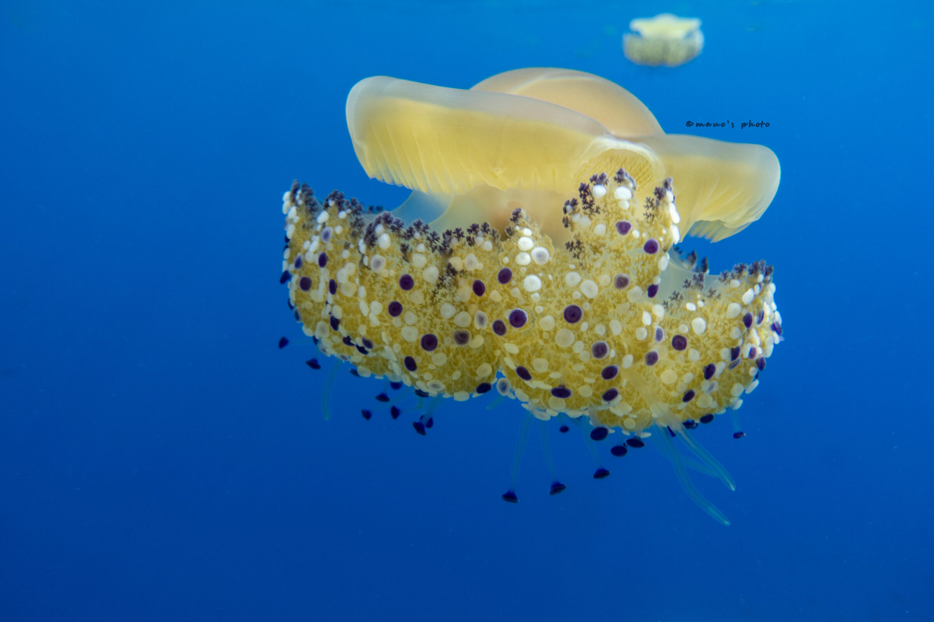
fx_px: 623
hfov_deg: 73.7
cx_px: 467
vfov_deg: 53.1
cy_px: 311
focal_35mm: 24
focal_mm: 8.8
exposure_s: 1/125
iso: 125
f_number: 4
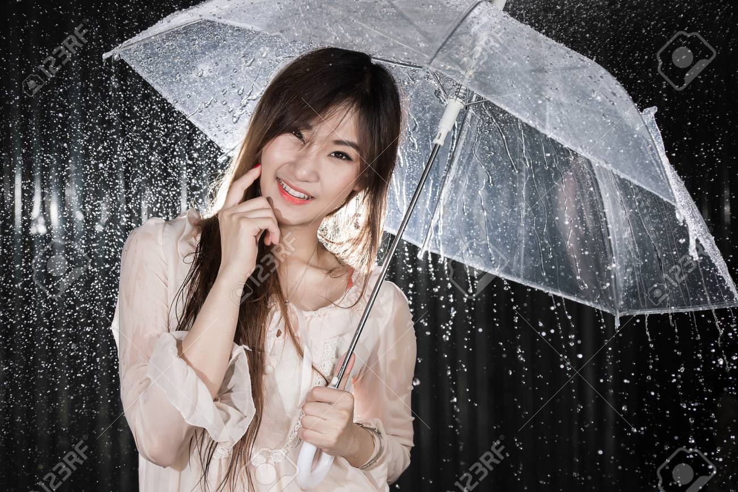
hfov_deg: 21.5
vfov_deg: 14.4
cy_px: 246
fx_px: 1948
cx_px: 369
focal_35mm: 95
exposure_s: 1/125
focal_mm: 95
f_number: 5.6
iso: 125
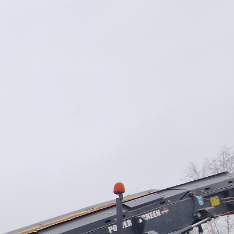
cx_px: -154
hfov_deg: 24.3
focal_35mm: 45
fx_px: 344
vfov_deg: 33.7
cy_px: 243
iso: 50
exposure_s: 1/385
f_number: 2.2
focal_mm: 2.2
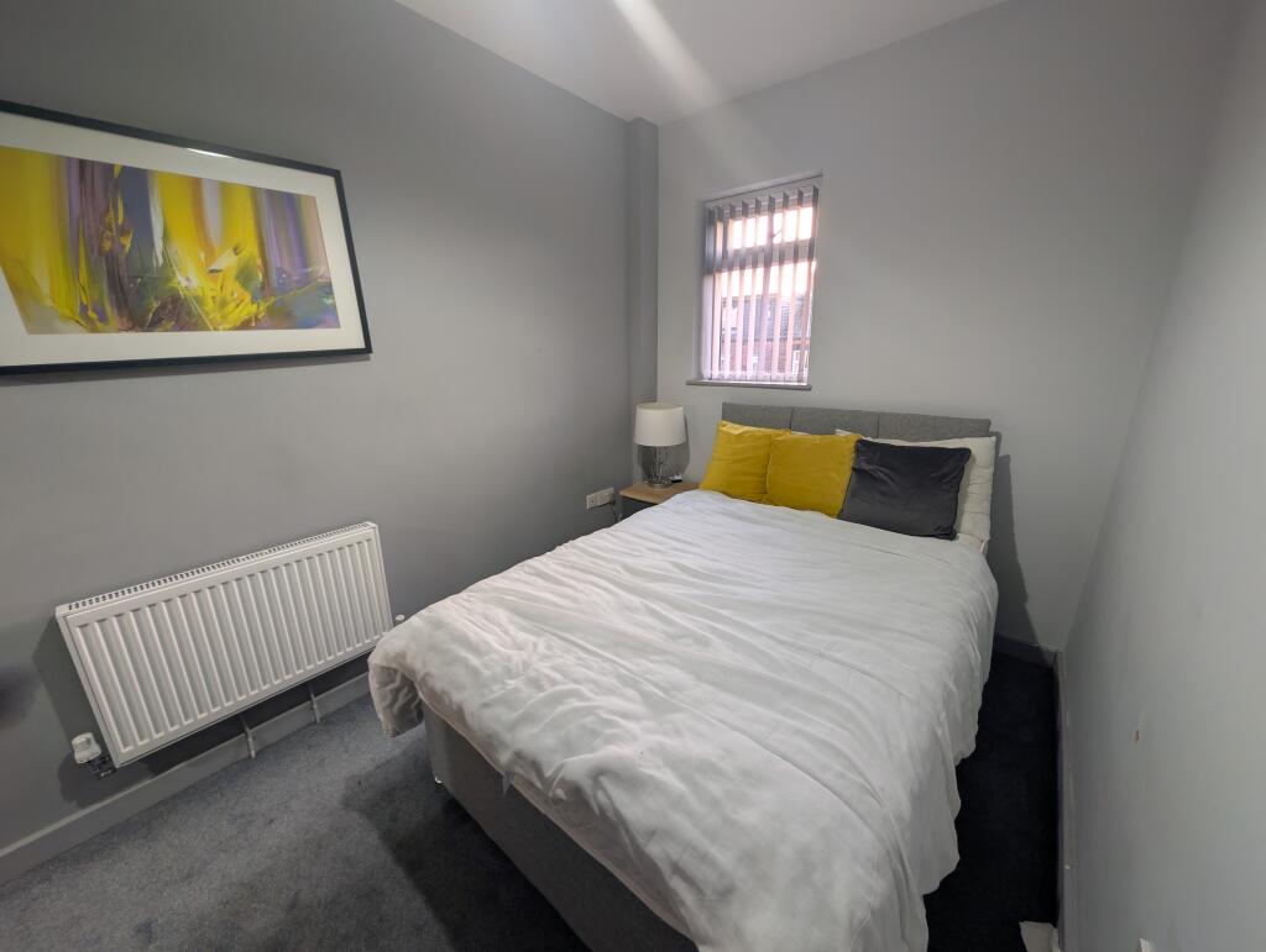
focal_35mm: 12
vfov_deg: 94.6
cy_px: 476
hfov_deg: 110.5
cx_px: 633
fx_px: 439
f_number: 1.7
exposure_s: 1/43.7
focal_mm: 2.02
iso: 57
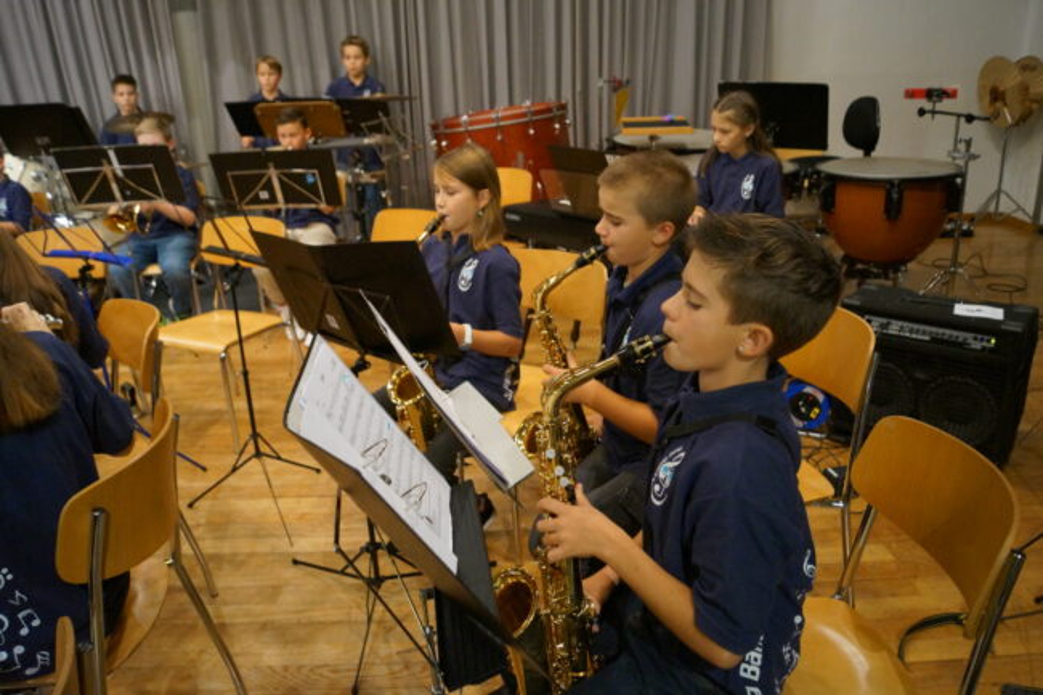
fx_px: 1130
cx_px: 522
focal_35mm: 39
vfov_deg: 34.2
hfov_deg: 49.6
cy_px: 348
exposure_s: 1/160
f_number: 4.5
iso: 2500
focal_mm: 26
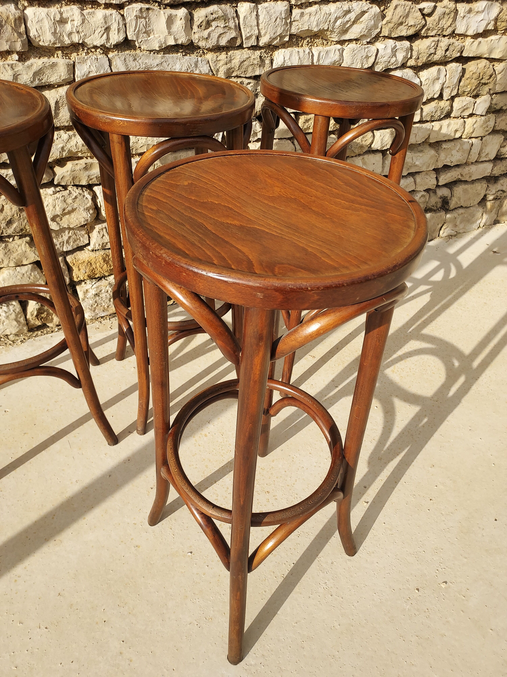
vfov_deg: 71.6
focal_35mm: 24
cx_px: 254
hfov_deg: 56.8
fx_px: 469
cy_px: 338
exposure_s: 1/881
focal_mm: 4.6
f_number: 1.8
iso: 40
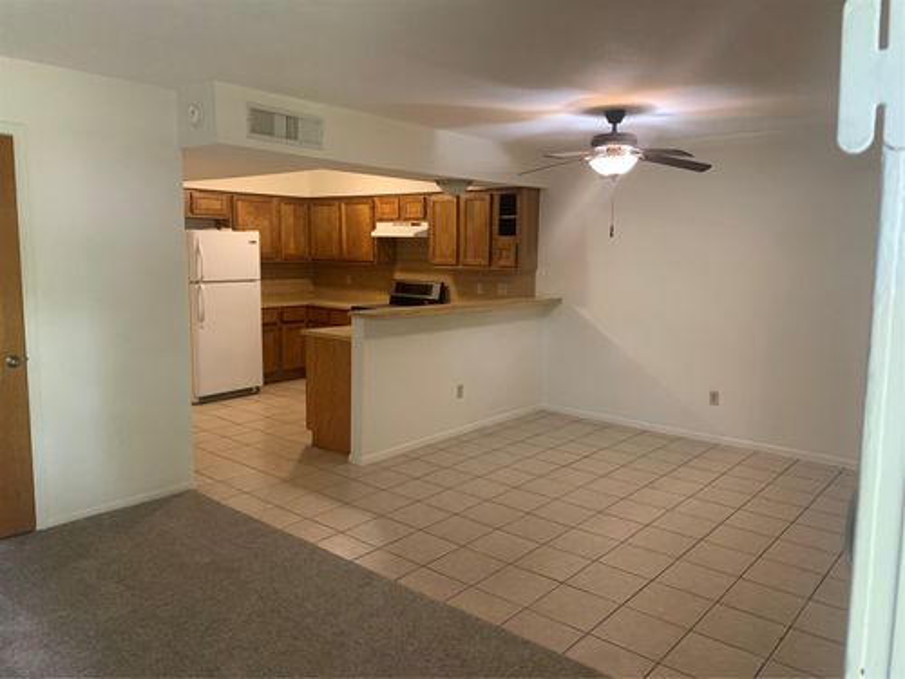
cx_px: 452
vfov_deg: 53.1
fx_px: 680
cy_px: 340
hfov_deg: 67.3
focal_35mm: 26
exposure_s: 1/60
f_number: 1.8
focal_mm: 4.25
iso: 250
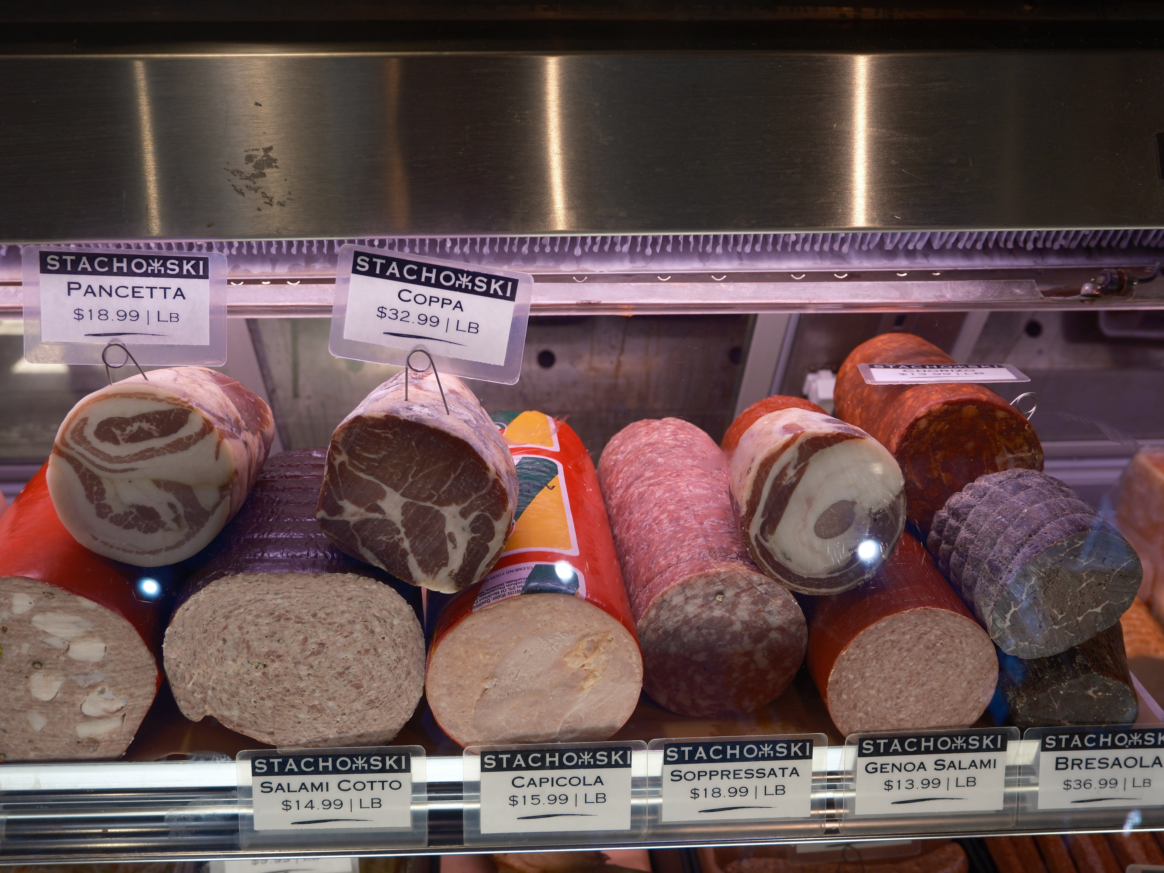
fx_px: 1244
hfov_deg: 50.1
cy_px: 436
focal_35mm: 37
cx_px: 573
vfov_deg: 38.7
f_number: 4.2
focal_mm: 22.8
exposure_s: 1/100
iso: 500
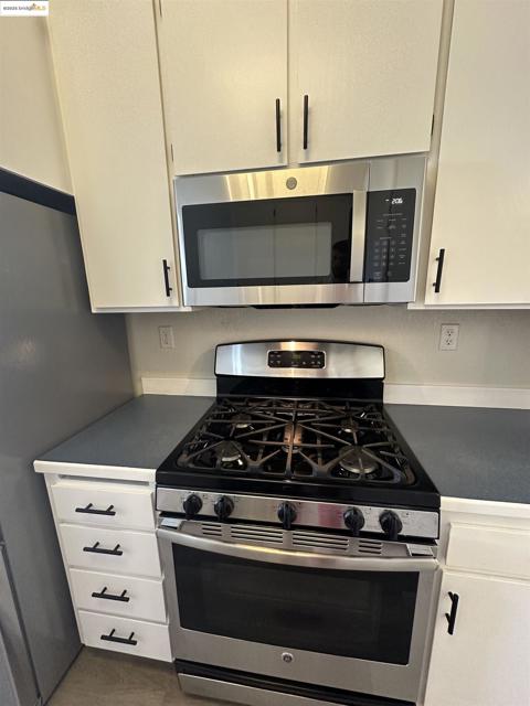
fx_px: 286
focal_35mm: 14
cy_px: 353
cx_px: 265
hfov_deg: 85.7
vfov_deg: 102.1
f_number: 2.2
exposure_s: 1/60
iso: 250
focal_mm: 2.22
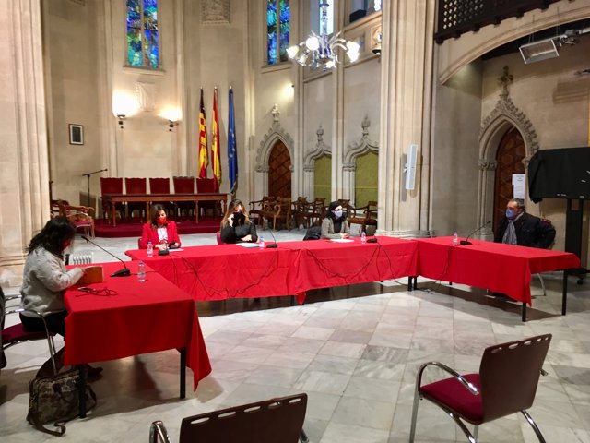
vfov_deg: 48.2
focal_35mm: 29
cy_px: 222
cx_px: 295
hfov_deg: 61.7
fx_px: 494
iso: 125
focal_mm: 4.15
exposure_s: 1/33
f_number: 2.2
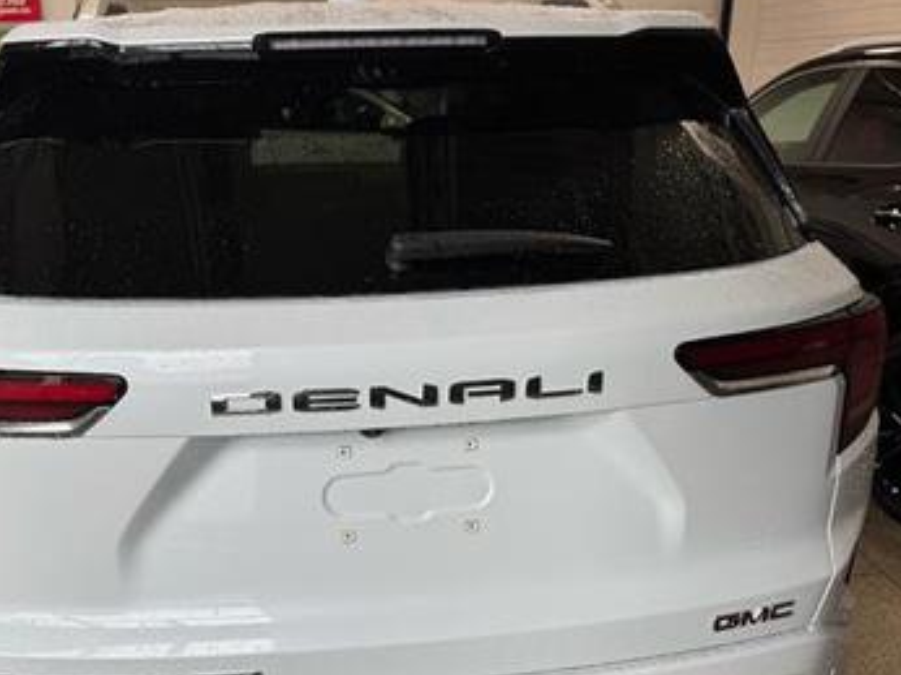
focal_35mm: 35
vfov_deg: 40.4
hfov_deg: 52.5
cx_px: 396
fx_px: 910
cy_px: 420
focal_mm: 6.76
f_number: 1.78
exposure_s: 1/142
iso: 64
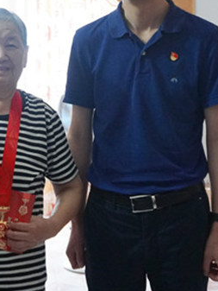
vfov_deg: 30.5
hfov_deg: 23.1
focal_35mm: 63
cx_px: 64
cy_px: 100
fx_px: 529
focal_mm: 21
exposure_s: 1/160
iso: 3200
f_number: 4
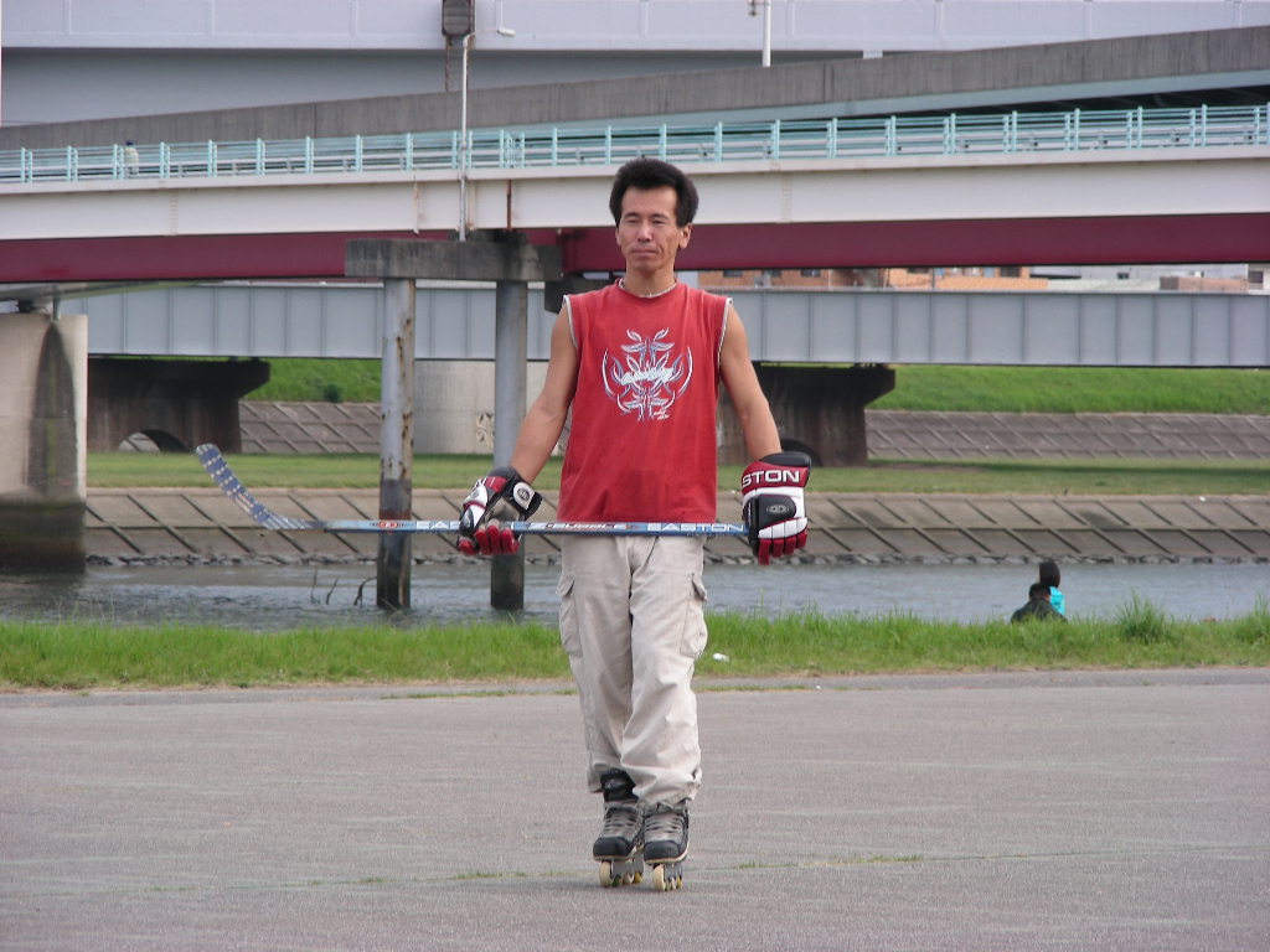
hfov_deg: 10.1
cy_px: 476
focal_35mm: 196
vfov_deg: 7.6
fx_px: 7191
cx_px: 635
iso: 50
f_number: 3.5
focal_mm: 32.7
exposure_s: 1/112
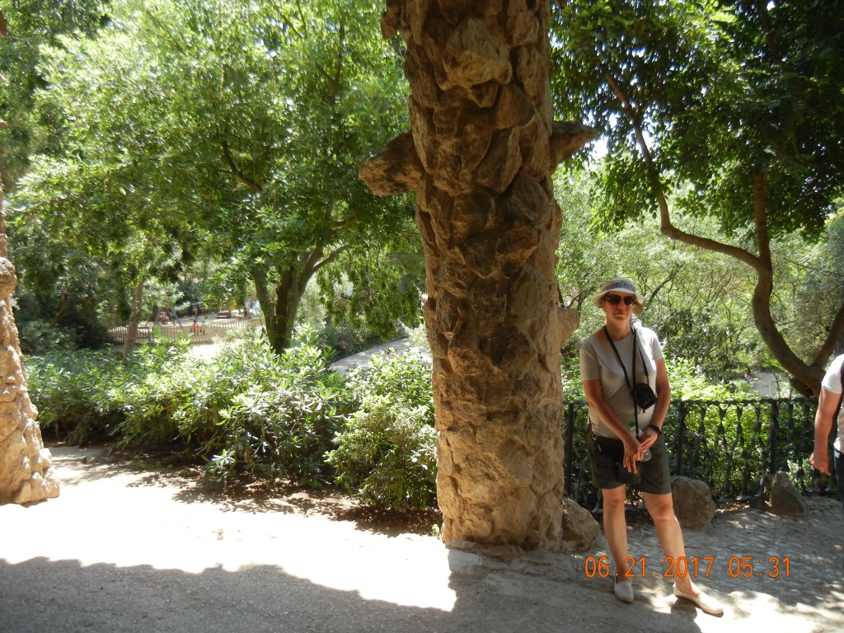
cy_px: 316
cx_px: 422
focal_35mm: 30
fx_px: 731
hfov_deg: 60.0
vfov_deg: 46.8
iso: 160
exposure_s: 1/200
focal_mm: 5.4
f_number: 3.5
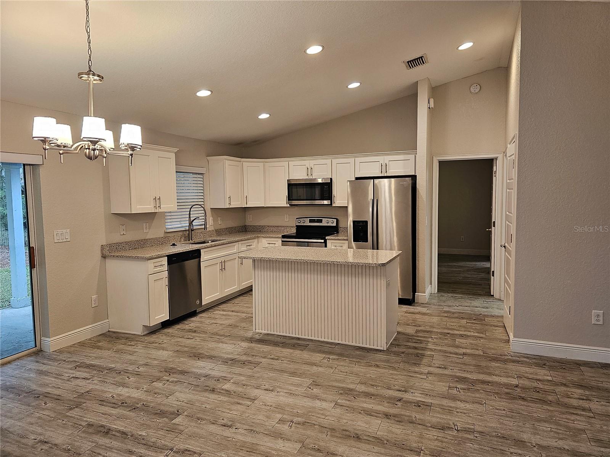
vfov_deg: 58.9
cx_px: 305
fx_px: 405
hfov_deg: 73.9
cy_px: 228
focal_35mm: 23
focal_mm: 6.3
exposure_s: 1/120
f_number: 1.7
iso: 250
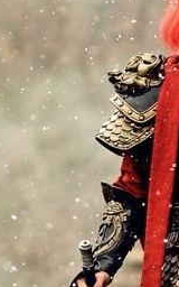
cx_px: 168
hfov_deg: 4.1
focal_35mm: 321
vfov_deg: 6.5
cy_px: 285
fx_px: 2506
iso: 200
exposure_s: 1/500
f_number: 2
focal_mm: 85
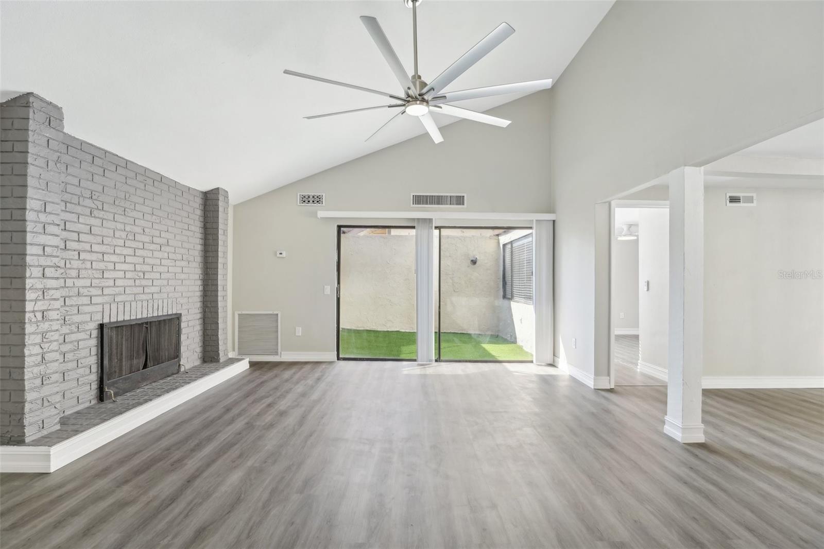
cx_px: 412
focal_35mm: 14
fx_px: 320
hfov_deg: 104.3
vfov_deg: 81.2
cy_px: 274
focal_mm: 14
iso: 200
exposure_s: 1/40
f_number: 8
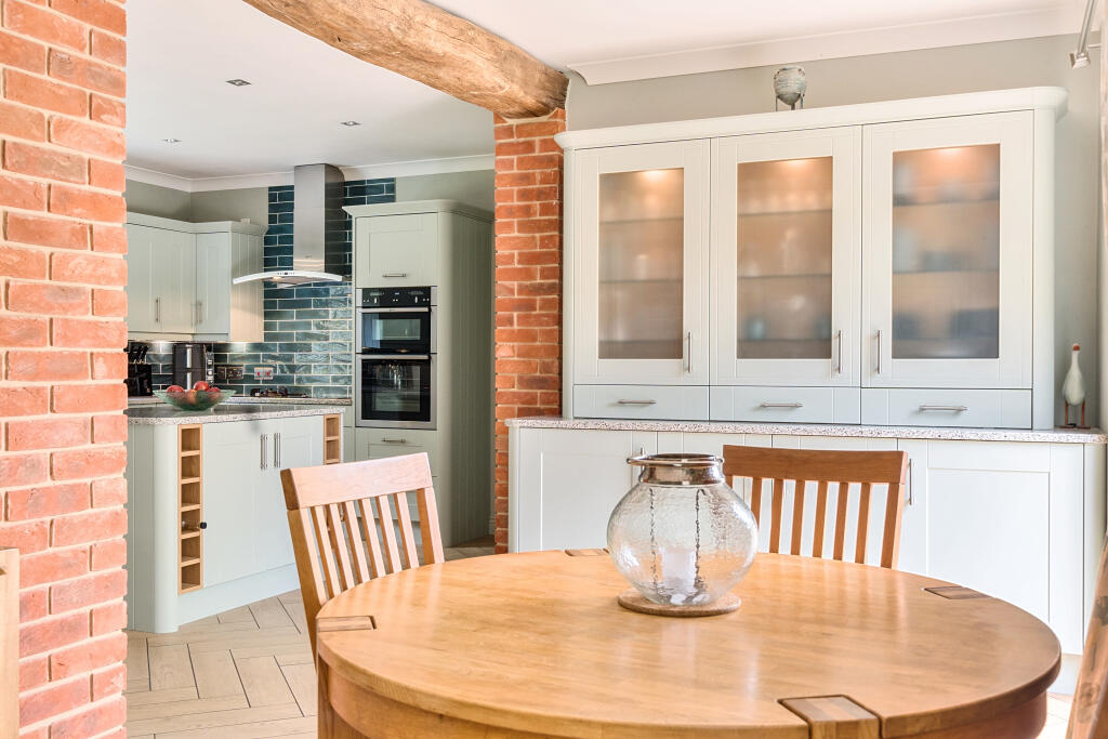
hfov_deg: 55.8
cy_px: 370
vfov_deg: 38.9
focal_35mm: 34
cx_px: 554
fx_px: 1047
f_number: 8
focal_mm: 23
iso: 100
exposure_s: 1/5
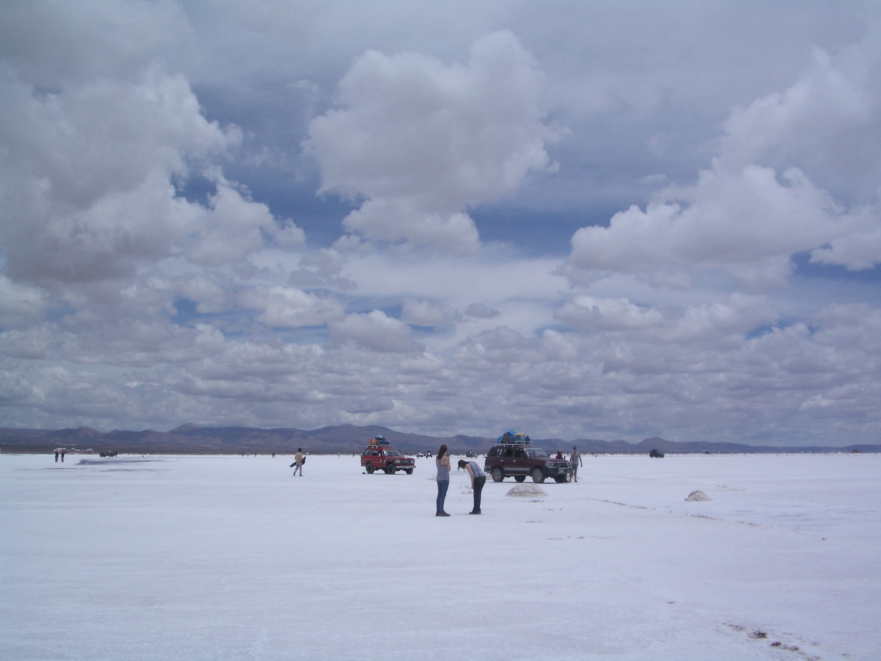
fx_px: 1043
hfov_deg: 45.8
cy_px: 330
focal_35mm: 41
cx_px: 440
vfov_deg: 35.1
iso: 50
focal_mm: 6.8
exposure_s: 1/2000
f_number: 4.6
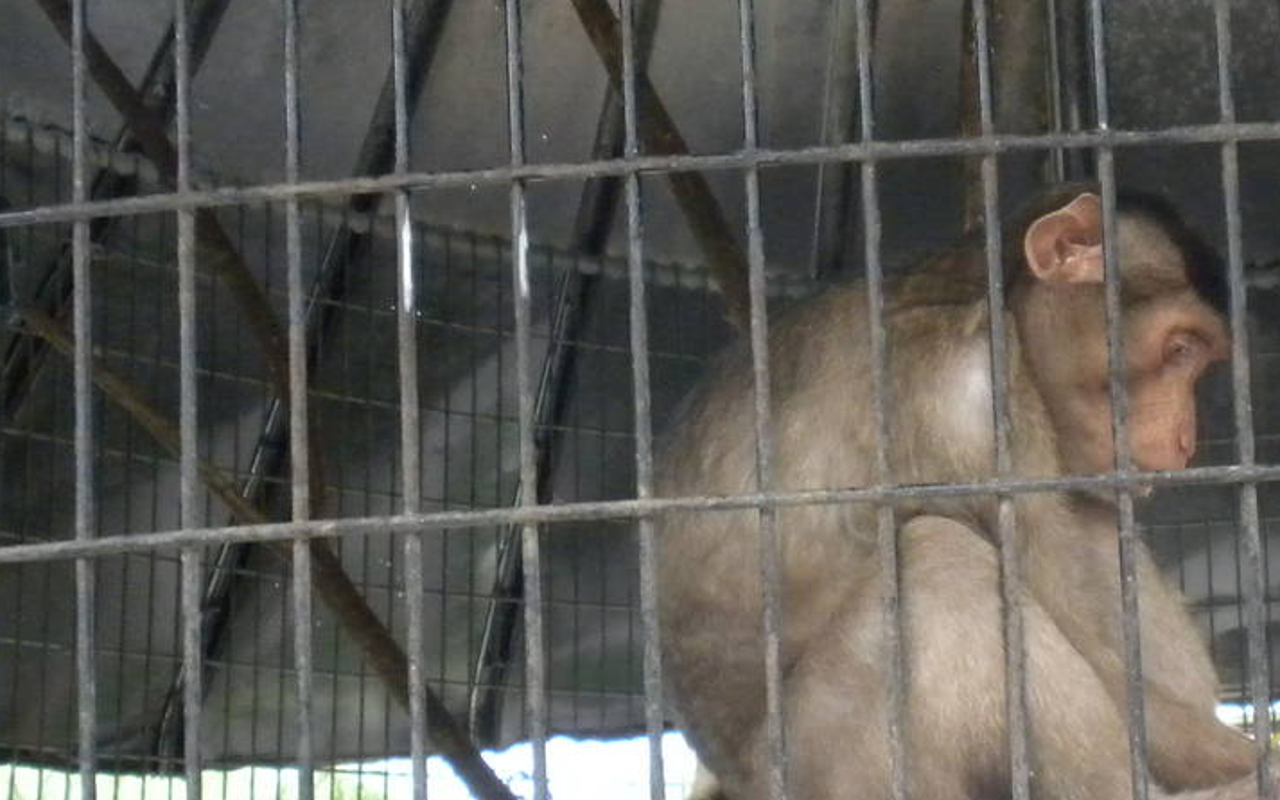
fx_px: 3071
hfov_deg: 23.4
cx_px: 898
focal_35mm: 88
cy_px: 569
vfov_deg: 14.8
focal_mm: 6.6
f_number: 3.5
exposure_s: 1/70.4
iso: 400
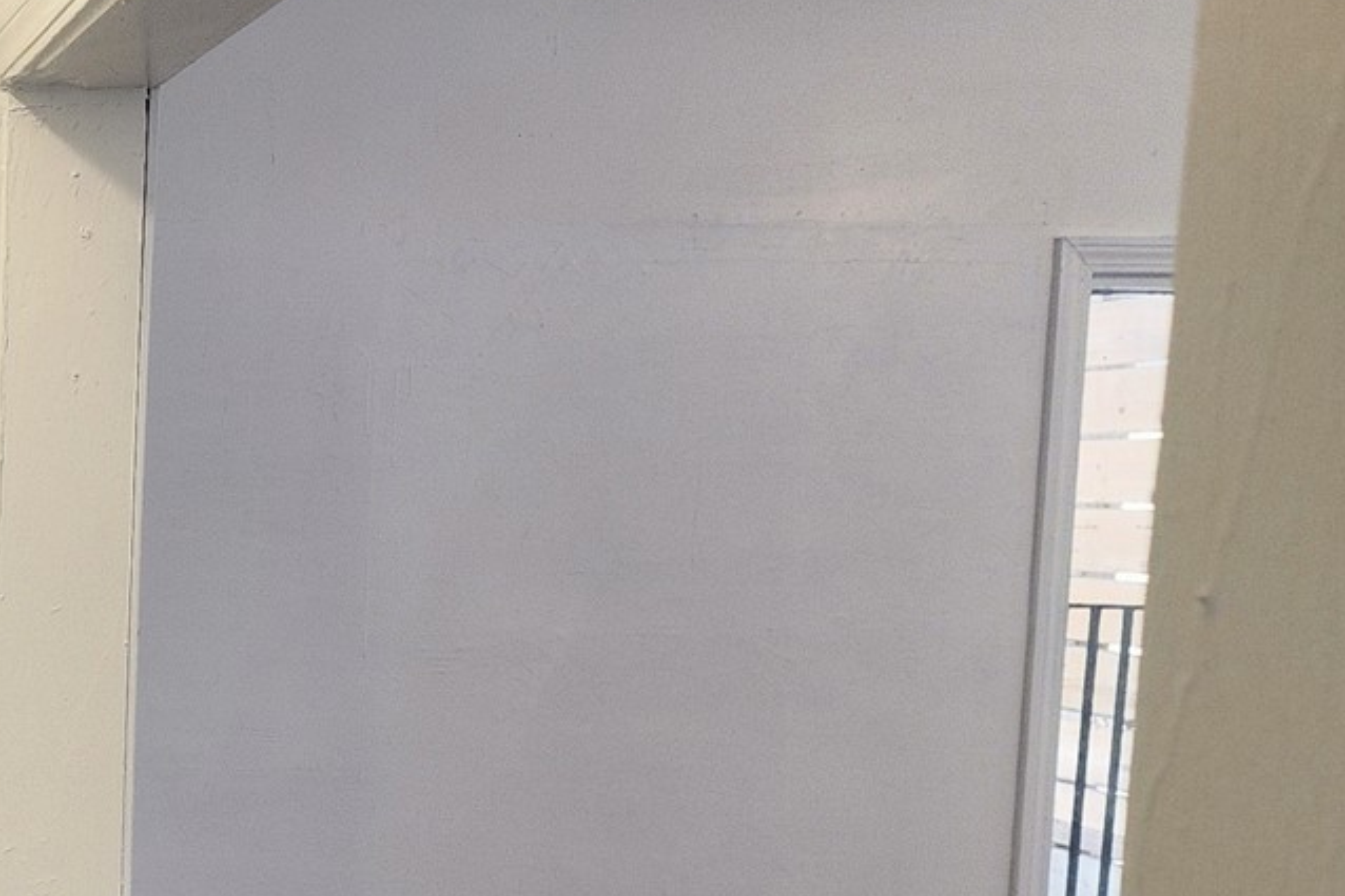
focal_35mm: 72
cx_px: -405
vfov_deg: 18.6
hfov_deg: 24.5
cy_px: 778
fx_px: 2689
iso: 100
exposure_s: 1/120
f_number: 1.8
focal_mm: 6.4
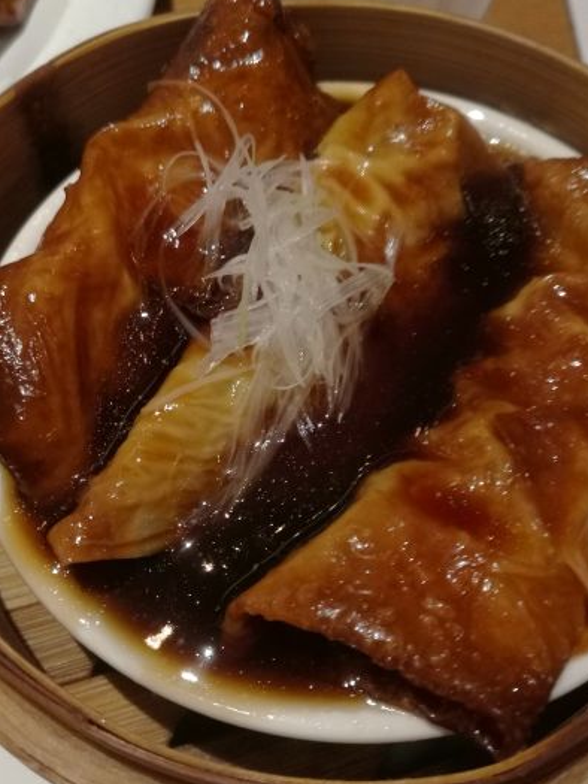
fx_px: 815
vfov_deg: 51.3
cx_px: 319
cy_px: 403
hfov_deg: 39.6
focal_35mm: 36
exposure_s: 1/33.3
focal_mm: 4.04
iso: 250
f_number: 2
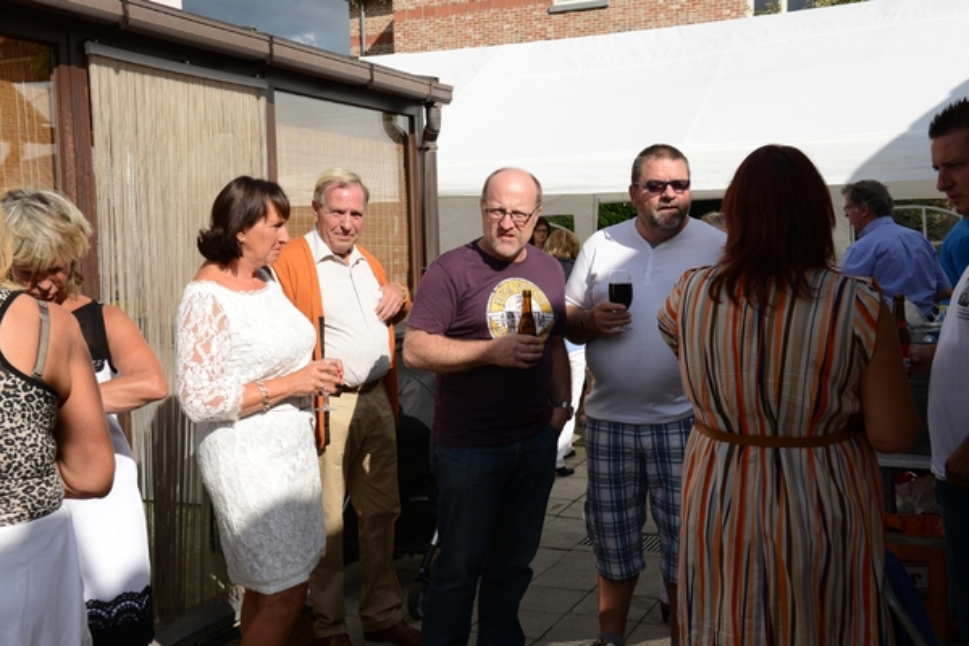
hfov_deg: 48.5
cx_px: 484
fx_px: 1077
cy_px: 323
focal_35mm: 40
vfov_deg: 33.4
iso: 200
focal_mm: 40
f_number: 10
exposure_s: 1/400
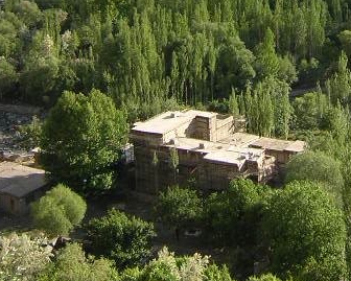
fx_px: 696
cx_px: 245
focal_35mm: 67
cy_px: -38
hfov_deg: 28.0
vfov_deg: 21.5
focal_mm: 4.7
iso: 100
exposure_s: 1/419
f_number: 2.6
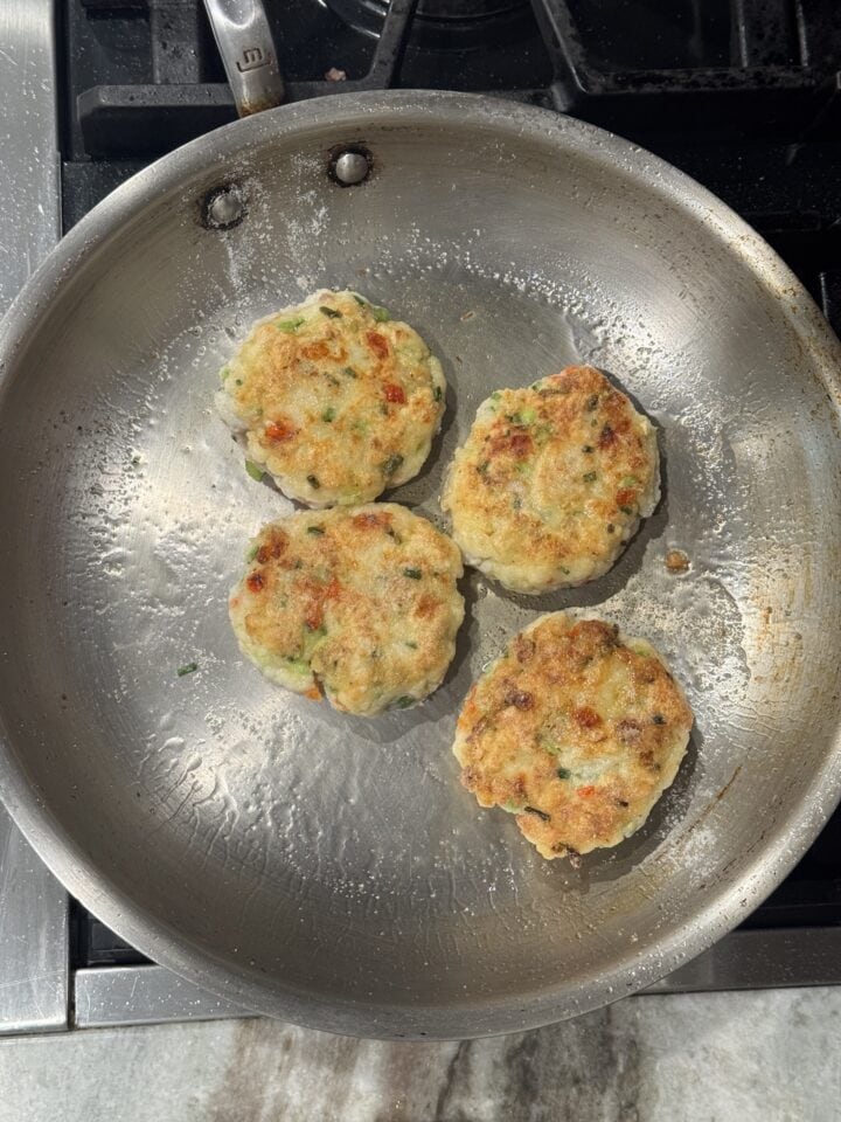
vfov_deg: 39.7
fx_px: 1555
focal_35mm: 48
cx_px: 420
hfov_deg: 30.3
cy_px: 561
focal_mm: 6.76
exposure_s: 1/59
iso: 160
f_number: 1.78
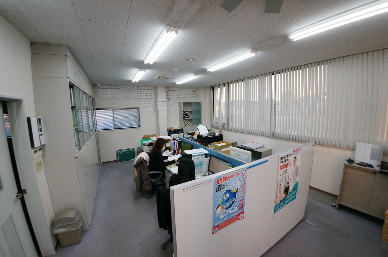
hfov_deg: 73.8
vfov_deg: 53.0
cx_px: 194
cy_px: 128
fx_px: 258
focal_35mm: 24
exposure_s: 1/60
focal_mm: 16
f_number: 4
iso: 200
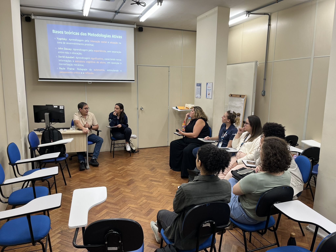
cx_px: 168
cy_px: 126
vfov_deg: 53.1
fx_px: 252
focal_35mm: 26
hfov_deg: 67.3
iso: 64
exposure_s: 1/60
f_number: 1.6
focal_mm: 5.1
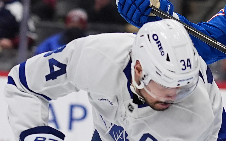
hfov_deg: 4.5
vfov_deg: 2.8
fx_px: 2858
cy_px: 167
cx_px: 306
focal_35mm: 464
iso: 800
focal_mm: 85
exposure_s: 1/2000
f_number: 2
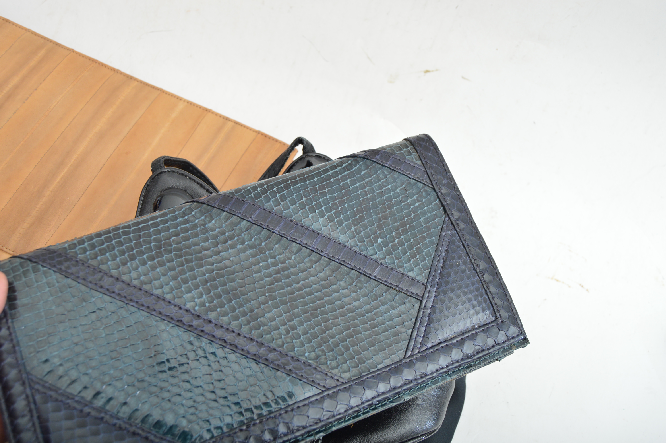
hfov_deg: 55.1
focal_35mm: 34
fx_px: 638
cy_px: 222
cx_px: 333
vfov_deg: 38.3
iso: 200
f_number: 5
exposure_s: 1/200
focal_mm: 23
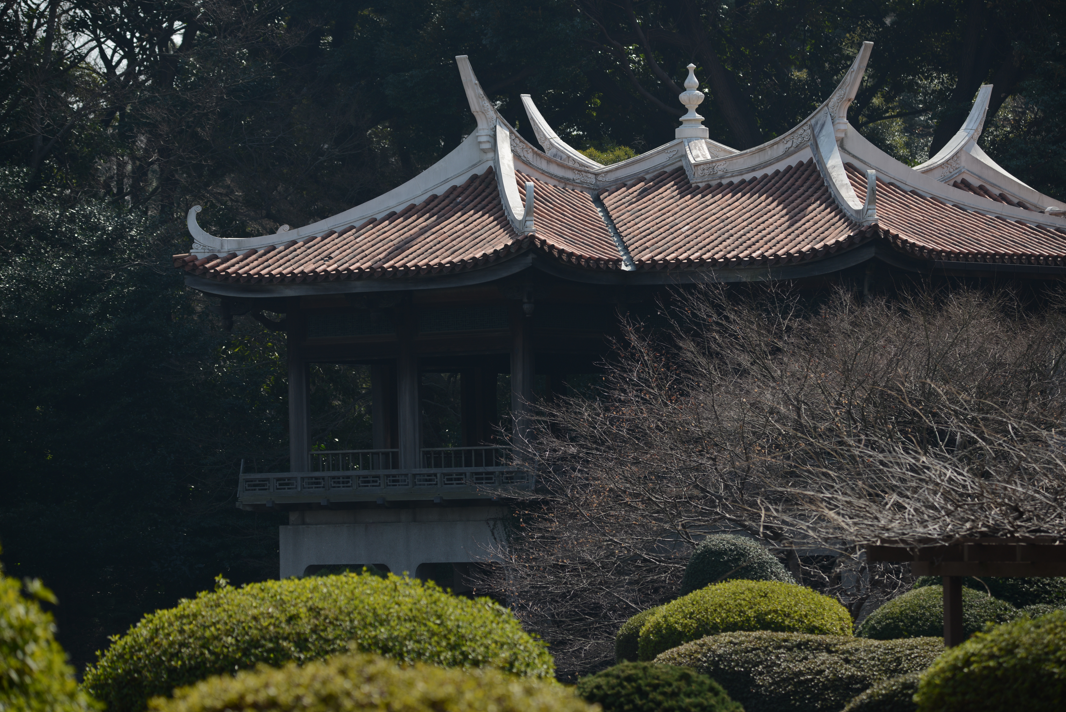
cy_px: 355
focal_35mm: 186
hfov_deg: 11.1
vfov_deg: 7.4
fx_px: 5509
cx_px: 532
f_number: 5.6
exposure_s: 1/400
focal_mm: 185
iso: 100
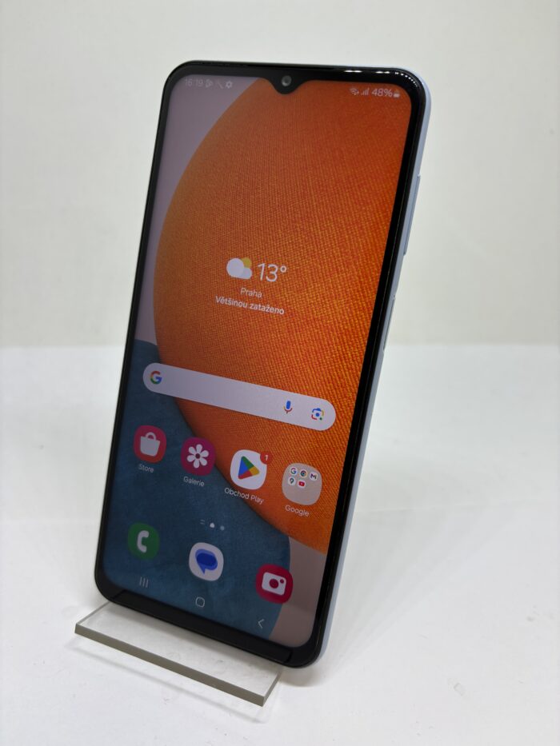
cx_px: 280
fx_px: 561
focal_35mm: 26
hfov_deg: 53.1
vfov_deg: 67.3
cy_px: 373
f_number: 1.6
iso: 40
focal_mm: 5.96
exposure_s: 1/100
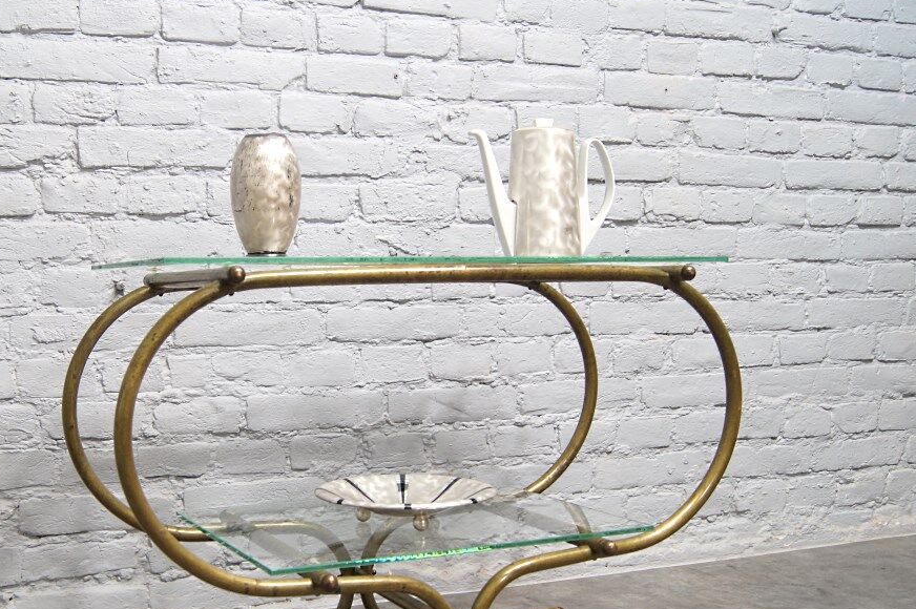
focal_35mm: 43
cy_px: 346
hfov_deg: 44.6
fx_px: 1093
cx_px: 287
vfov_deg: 31.1
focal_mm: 20
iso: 400
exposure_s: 1/40
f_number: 4
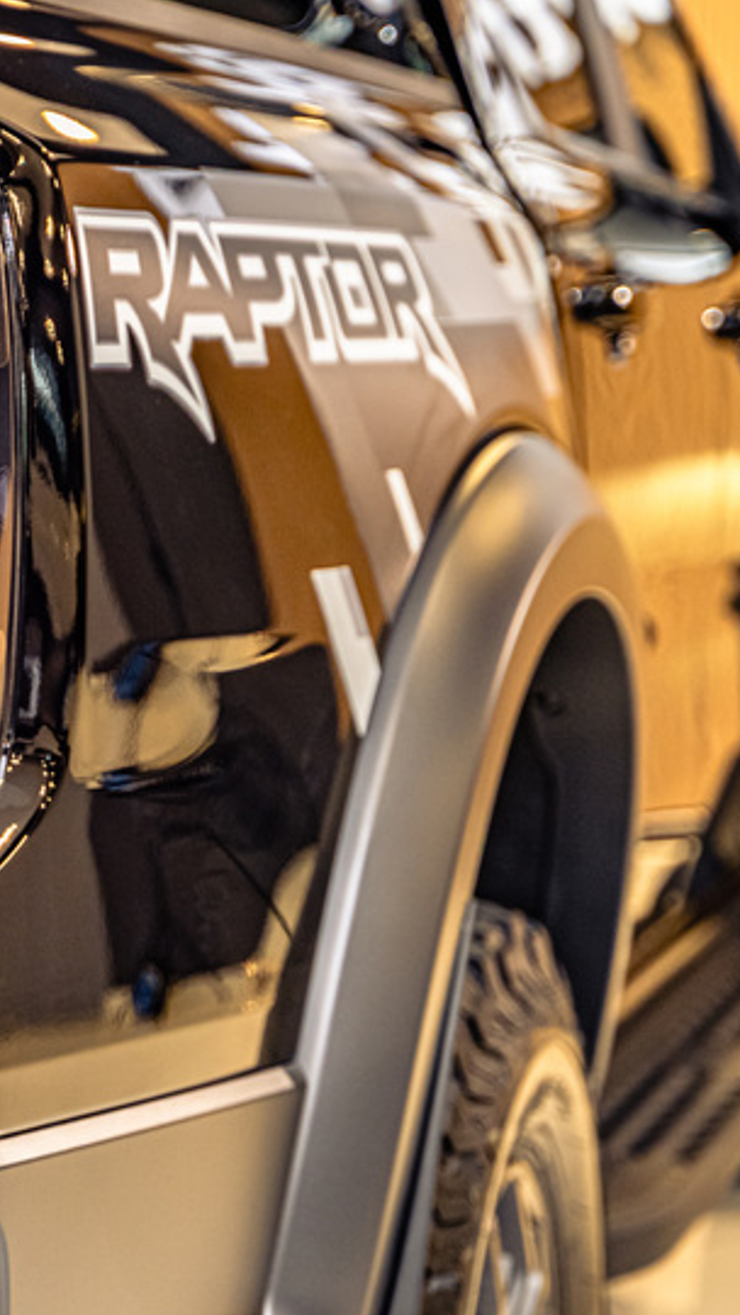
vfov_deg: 17.4
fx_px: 4288
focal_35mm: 123
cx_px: -232
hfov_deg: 9.7
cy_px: 594
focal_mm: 62
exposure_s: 1/160
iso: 800
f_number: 2.8
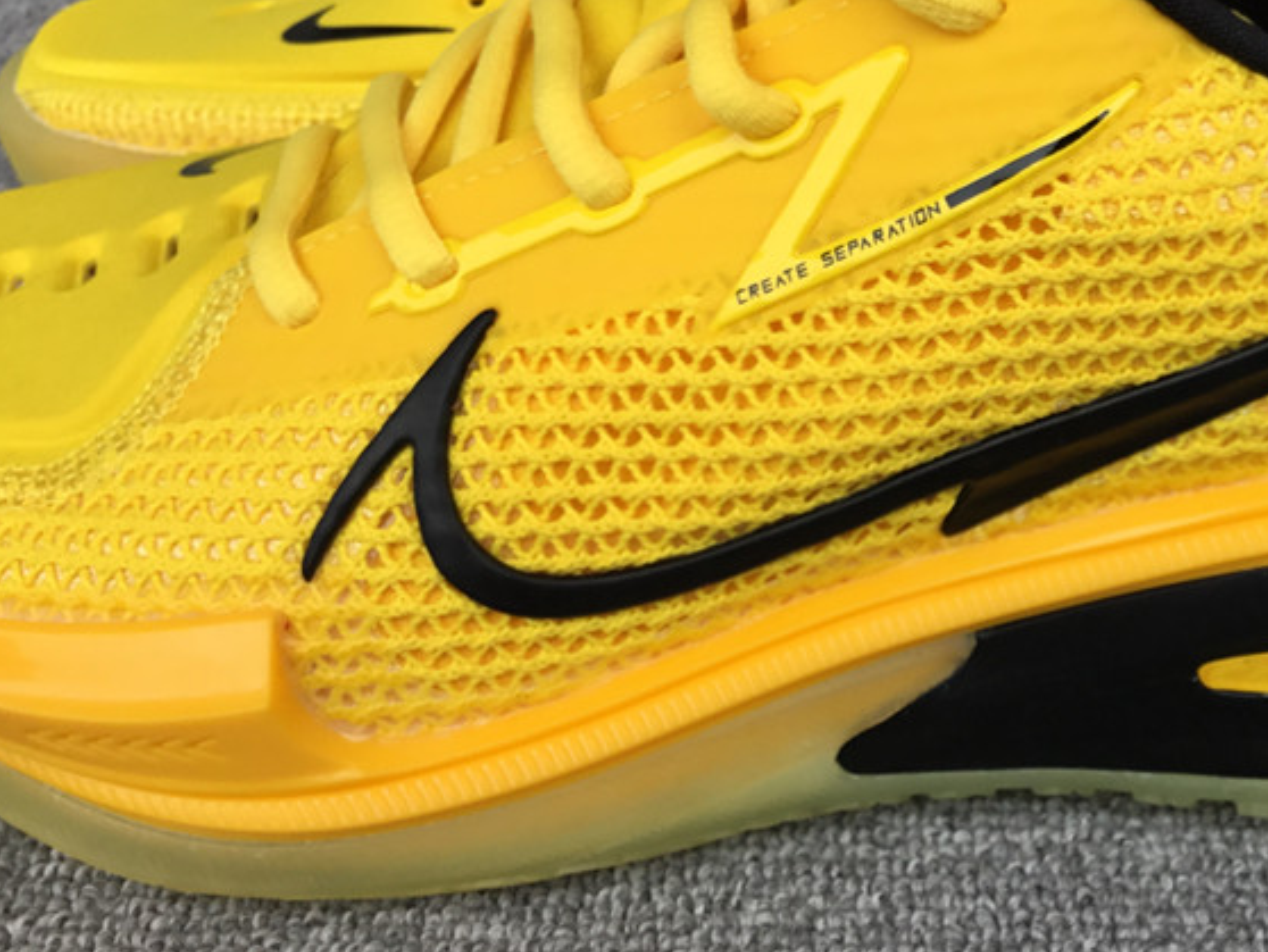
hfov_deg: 37.1
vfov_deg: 28.9
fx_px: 1832
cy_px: 292
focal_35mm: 50
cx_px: 975
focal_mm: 3.3
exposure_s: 1/409
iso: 25
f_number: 2.4
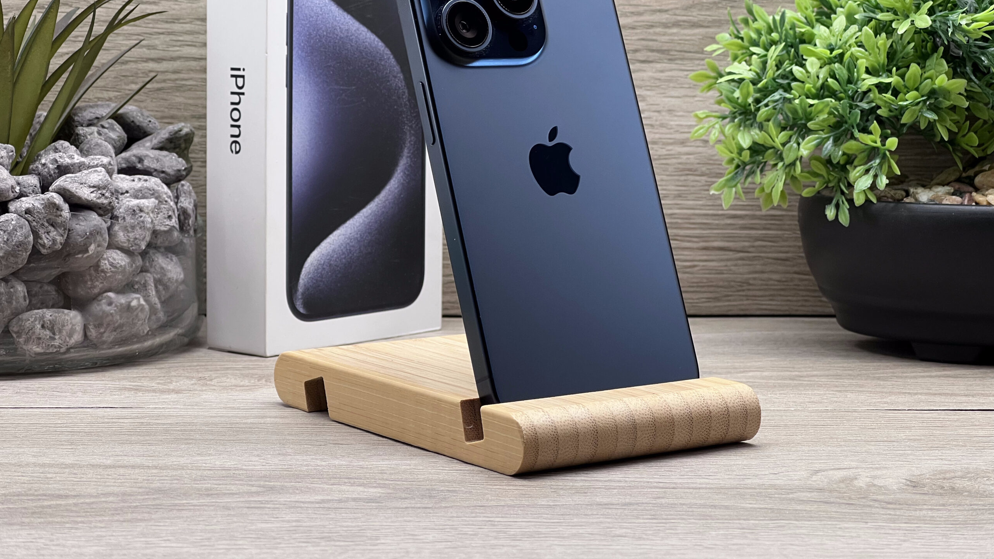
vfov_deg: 14.4
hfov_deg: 25.3
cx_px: 497
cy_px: 192
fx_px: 2214
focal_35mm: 84
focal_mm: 9
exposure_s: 1/100
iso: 100
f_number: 2.8
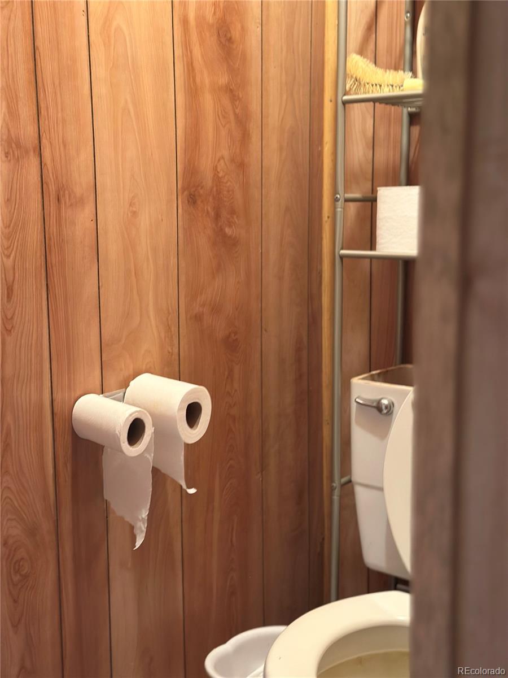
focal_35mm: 48
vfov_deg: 39.7
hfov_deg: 30.3
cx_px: 254
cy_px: 339
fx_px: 939
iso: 320
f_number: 1.78
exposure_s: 1/40
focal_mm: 6.86
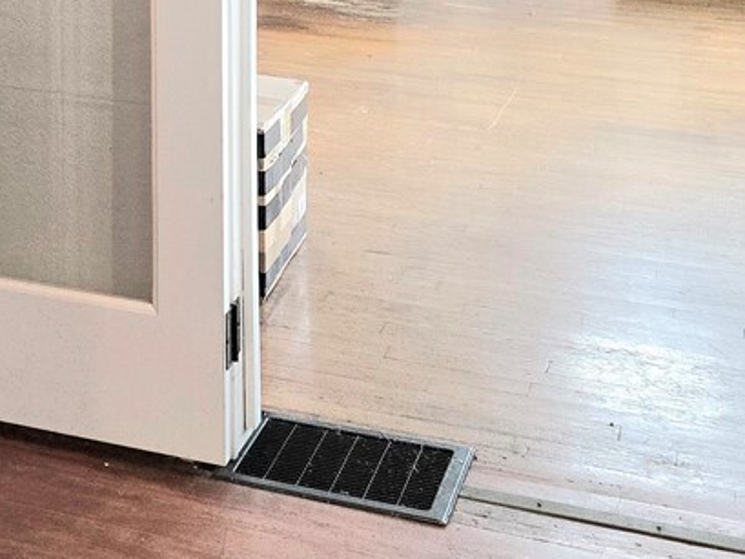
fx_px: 1938
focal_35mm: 90
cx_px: -222
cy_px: -375
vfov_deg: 14.8
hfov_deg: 20.0
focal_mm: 6.3
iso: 250
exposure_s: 1/120
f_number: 1.7
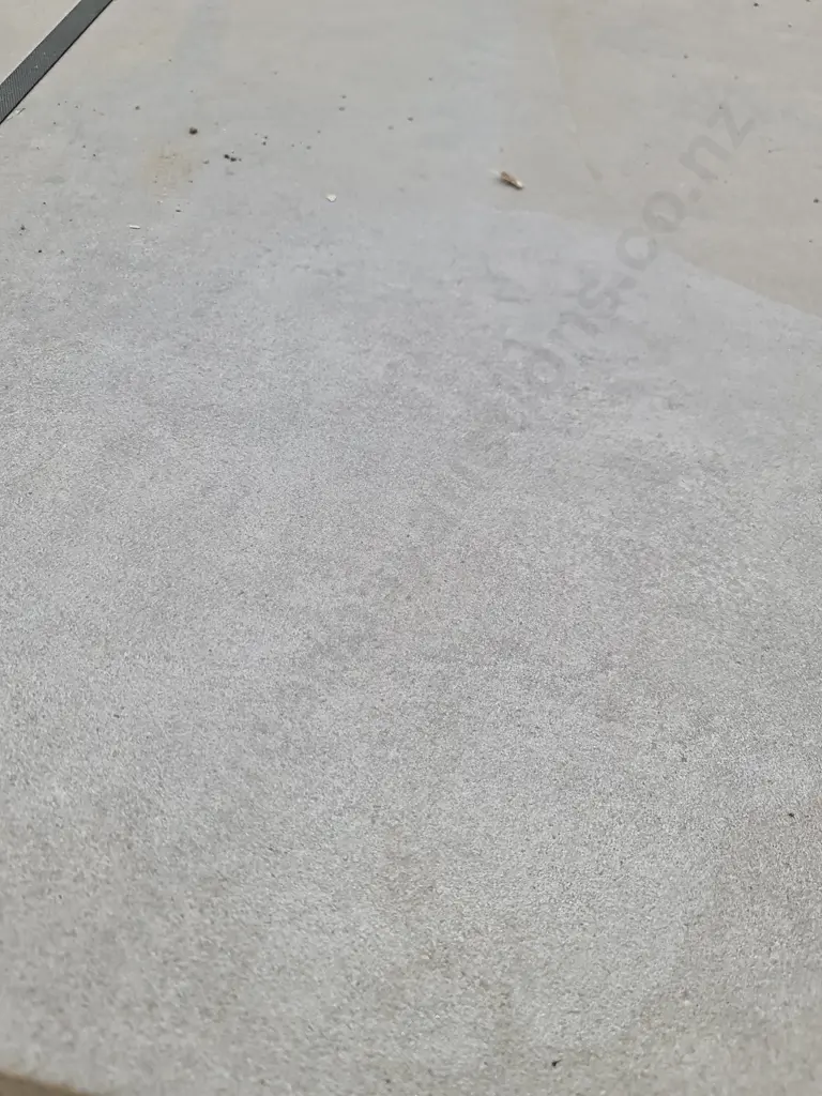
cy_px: 548
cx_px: 411
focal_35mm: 25
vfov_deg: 69.4
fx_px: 792
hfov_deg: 54.9
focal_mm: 7
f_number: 1.8
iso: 100
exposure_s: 1/100
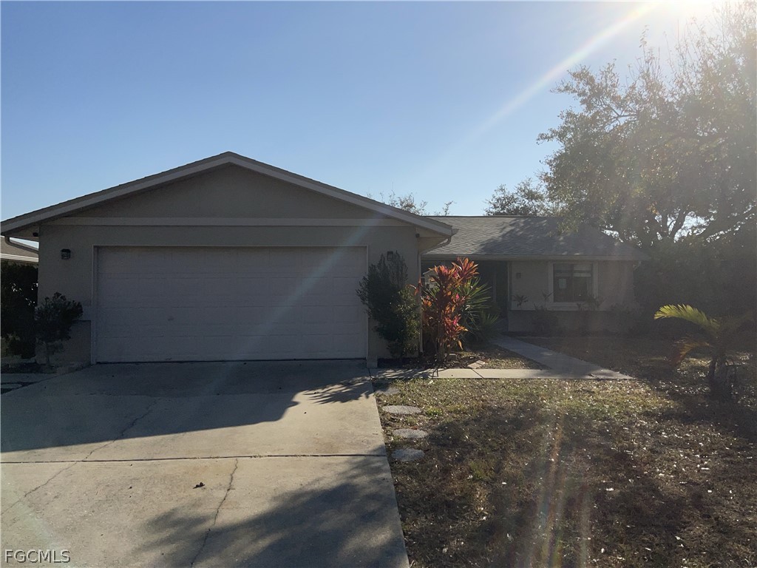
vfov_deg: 54.9
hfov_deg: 69.4
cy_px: 284
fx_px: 547
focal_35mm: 25
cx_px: 378
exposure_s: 1/20833
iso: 32
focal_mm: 5.1
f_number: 1.6
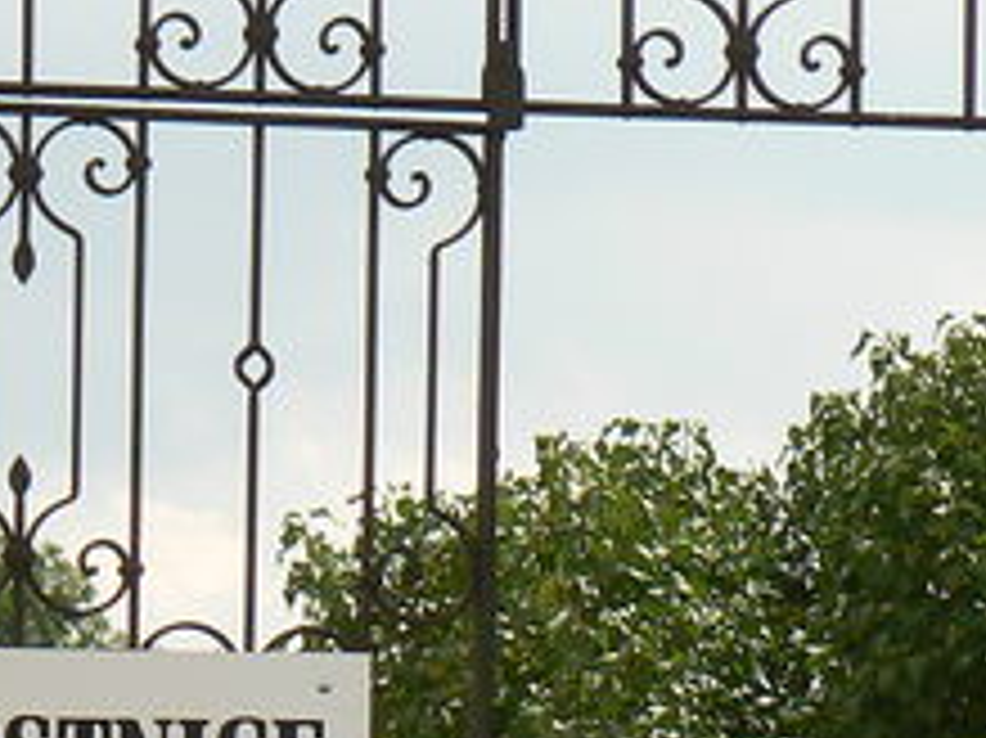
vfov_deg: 3.6
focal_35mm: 409
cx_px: 14
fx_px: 11644
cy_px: 1328
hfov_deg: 4.8
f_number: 3.6
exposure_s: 1/1000
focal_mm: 18.6
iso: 100
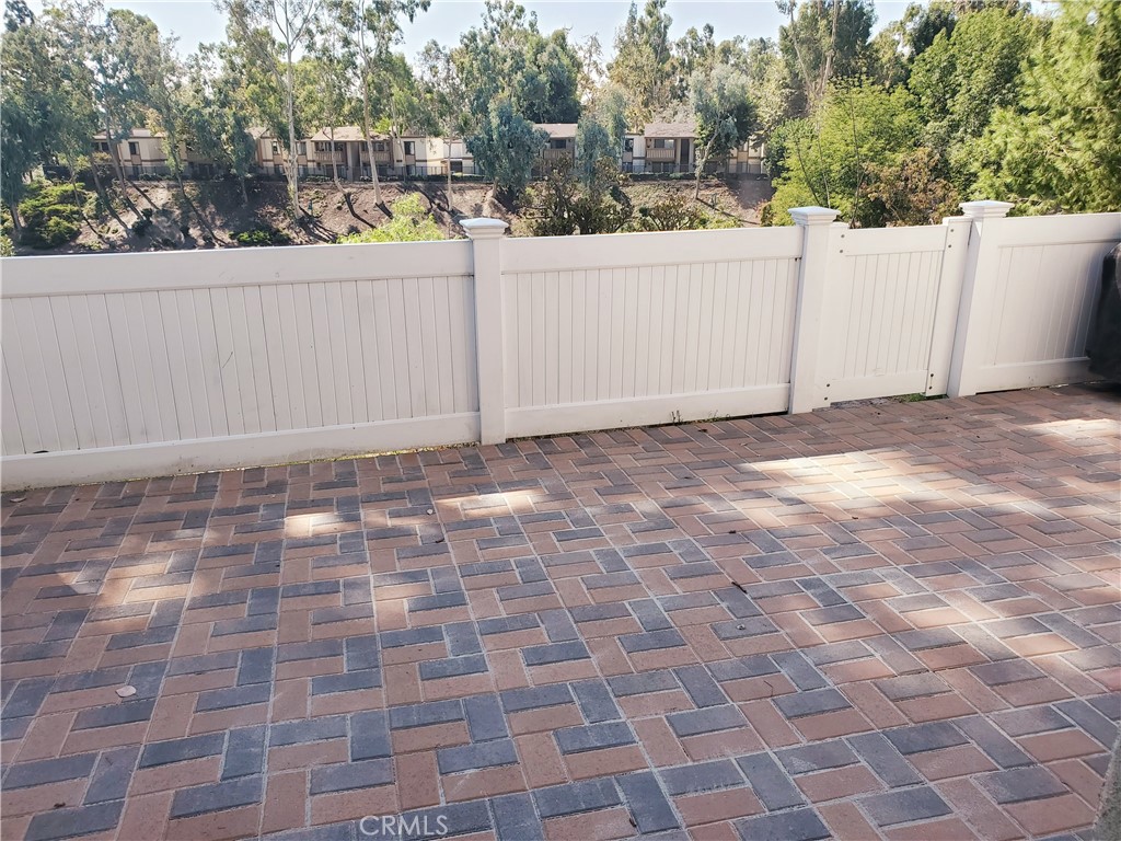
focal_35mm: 26
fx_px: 842
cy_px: 420
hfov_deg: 67.3
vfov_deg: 53.1
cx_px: 560
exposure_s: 1/605
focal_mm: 4.3
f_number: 2.4
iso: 50
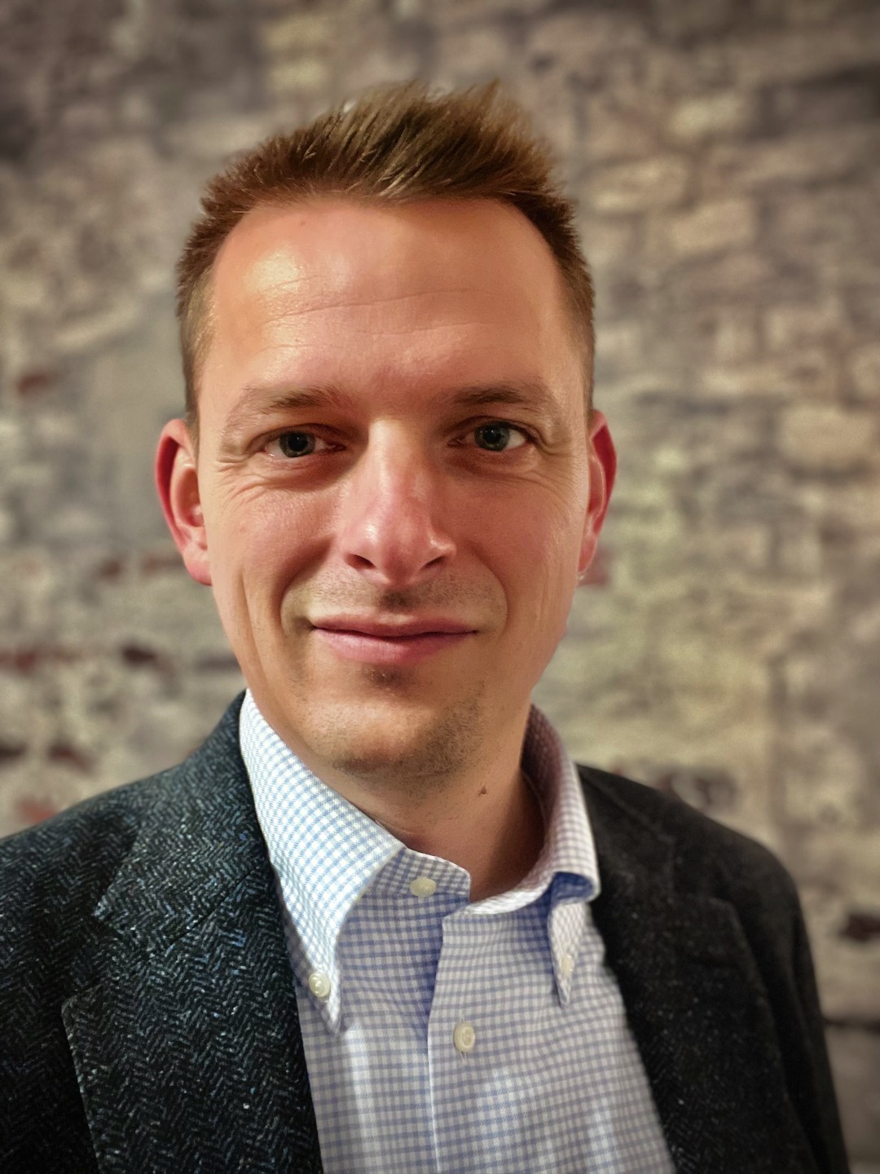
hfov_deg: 46.8
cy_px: 587
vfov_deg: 60.0
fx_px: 1017
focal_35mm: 30
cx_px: 440
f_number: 2.2
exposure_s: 1/25
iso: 400
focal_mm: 2.71
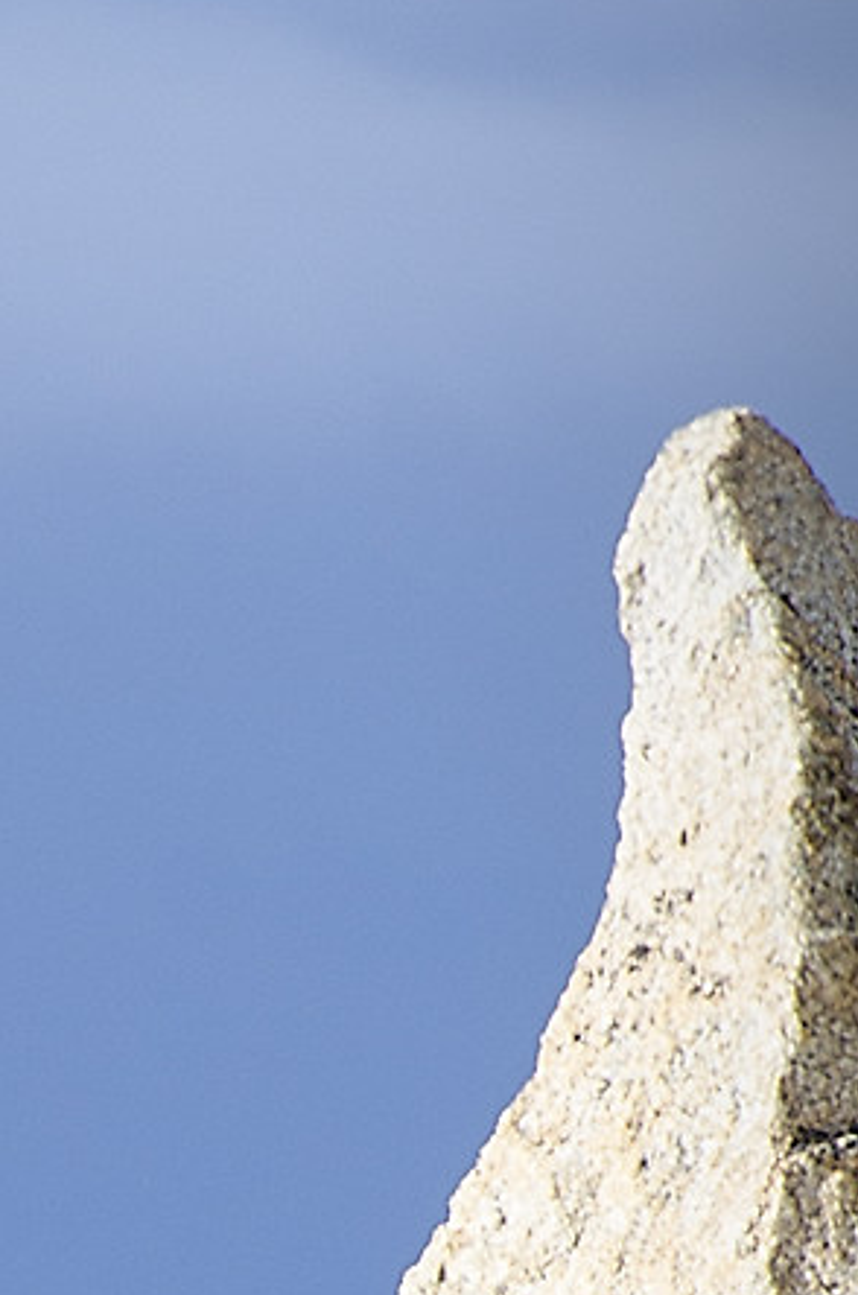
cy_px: 2196
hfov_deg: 0.6
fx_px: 87275
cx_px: -699
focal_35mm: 2430
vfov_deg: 0.9
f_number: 9
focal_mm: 300
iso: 100
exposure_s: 1/200
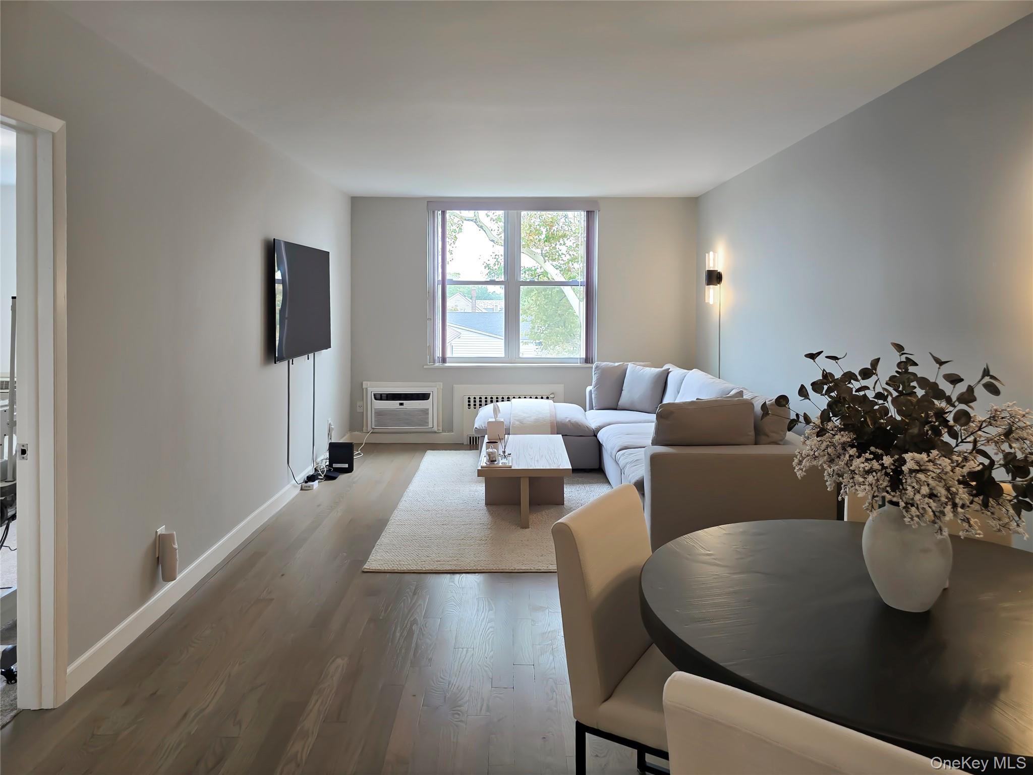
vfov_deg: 58.9
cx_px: 516
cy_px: 388
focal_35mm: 23
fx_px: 686
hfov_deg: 73.9
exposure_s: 1/120
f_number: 1.7
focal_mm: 6.3
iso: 80
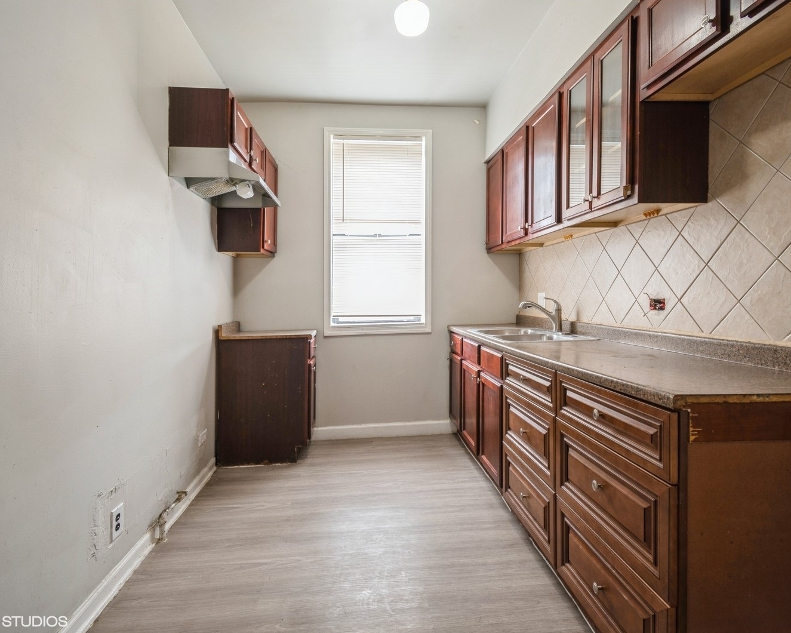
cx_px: 421
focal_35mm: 17
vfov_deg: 77.0
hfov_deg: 89.5
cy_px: 317
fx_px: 398
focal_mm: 10
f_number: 5
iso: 100
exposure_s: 1/4
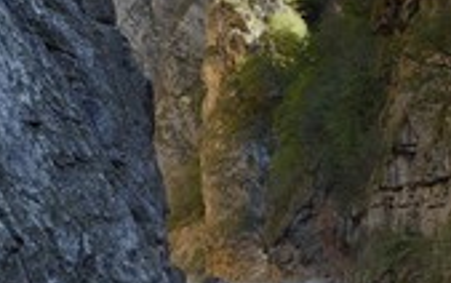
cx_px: 414
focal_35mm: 91
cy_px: 259
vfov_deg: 14.2
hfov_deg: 22.2
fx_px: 1120
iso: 400
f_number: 4
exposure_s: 1/500
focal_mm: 36
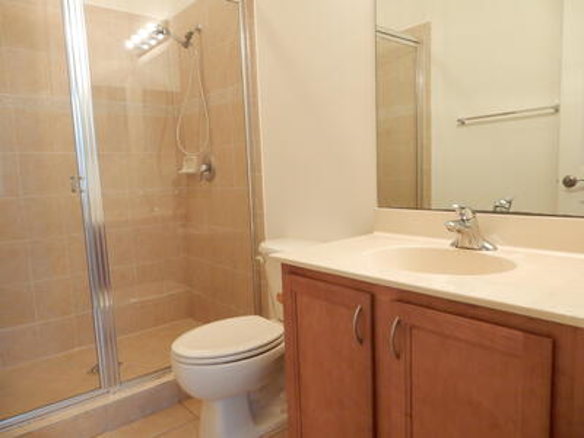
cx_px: 292
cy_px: 219
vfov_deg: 54.9
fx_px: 422
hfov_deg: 69.4
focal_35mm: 25
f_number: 3.7
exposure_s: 1/13
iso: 400
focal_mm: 4.5
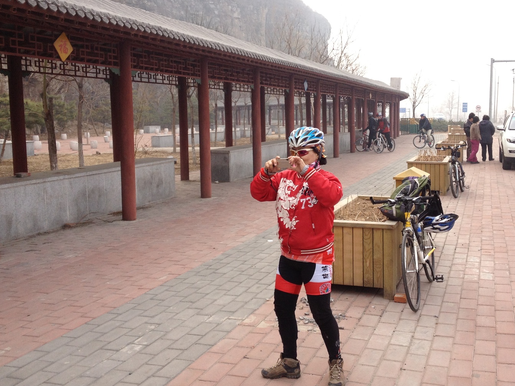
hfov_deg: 41.1
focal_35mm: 46
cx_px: 301
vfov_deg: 31.5
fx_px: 684
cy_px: 172
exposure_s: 1/587
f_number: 2.4
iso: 64
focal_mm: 4.28
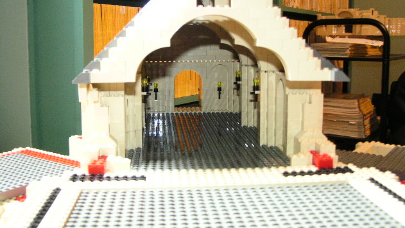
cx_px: 200
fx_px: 451
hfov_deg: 48.4
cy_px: 87
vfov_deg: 28.3
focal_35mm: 42
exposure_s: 1/6
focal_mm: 6.3
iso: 200
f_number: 2.8
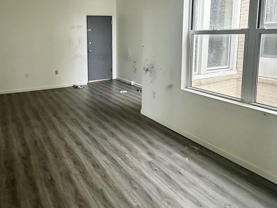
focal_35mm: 28
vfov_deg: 48.6
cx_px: 102
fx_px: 224
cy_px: 64
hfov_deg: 62.5
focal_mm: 2.22
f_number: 2.2
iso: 640
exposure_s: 1/60
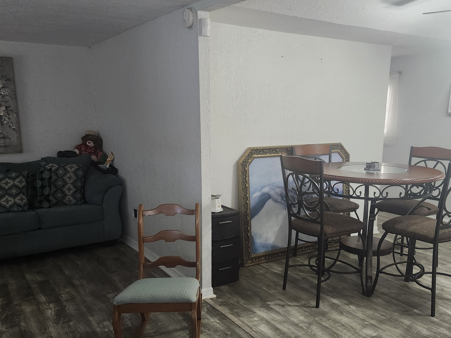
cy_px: 194
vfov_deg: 44.0
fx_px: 417
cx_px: 258
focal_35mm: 32
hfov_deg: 56.6
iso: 800
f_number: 1.8
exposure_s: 1/120
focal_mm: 5.54
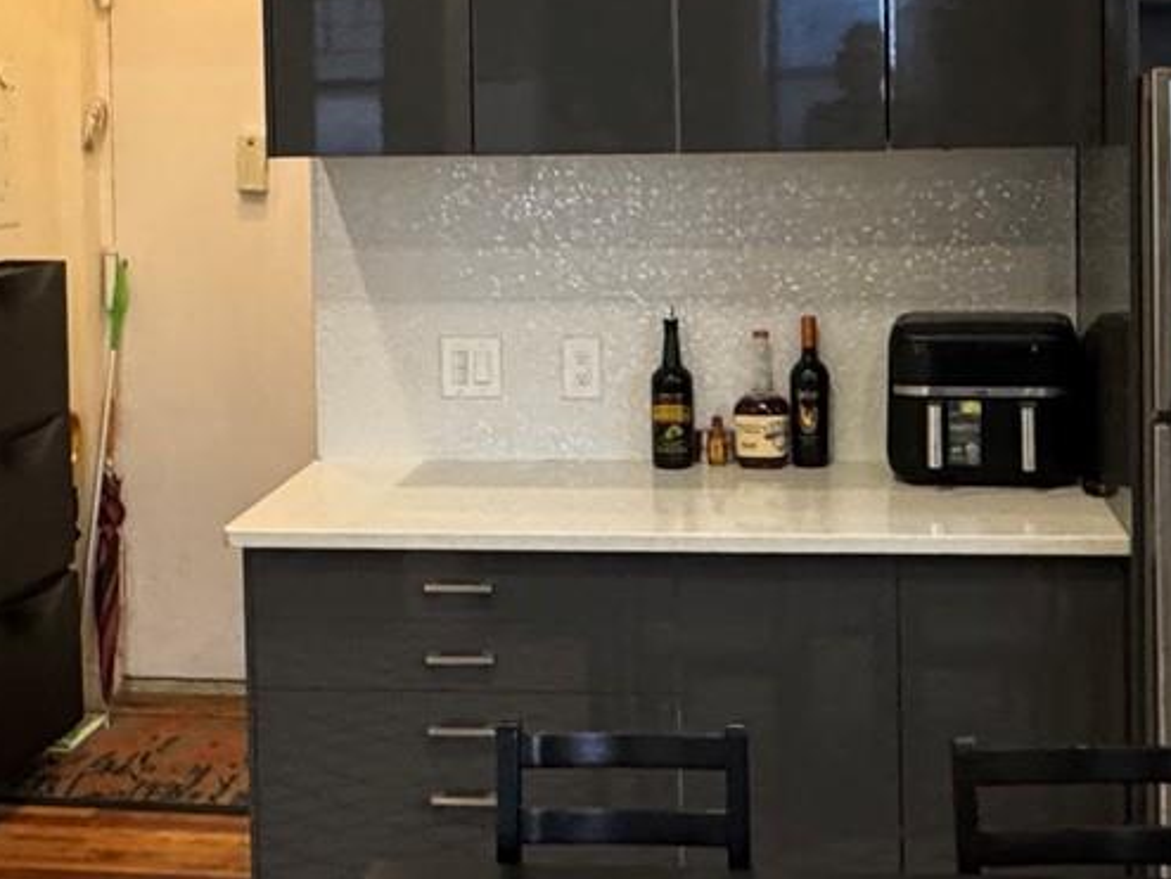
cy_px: 199
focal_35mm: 58
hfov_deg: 33.2
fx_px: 1963
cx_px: 593
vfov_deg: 24.9
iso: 400
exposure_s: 1/60
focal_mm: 2.22
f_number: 2.2
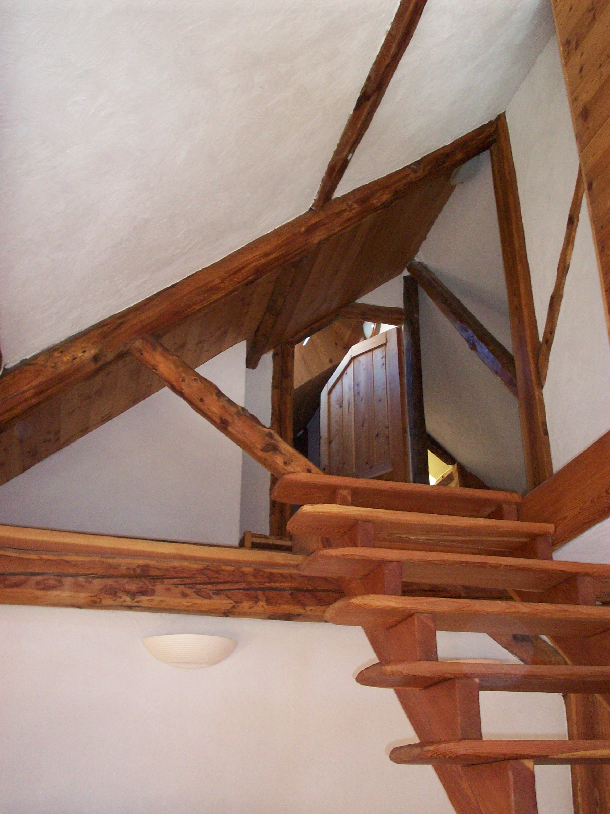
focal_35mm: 37
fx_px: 869
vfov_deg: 50.1
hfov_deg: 38.7
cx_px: 305
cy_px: 407
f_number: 2.8
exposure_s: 1/64
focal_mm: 6.2
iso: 200
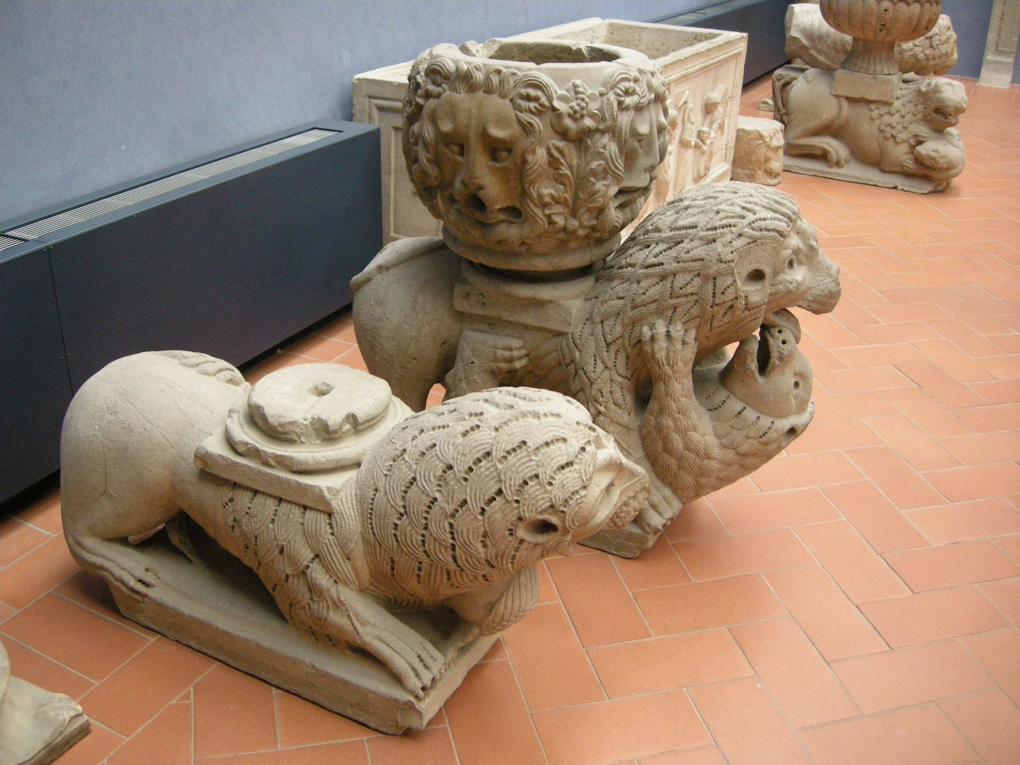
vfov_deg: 39.7
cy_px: 382
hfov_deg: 51.4
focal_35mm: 36
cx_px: 510
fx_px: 1061
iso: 400
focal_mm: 7.5
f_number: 2.7
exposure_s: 1/58.3
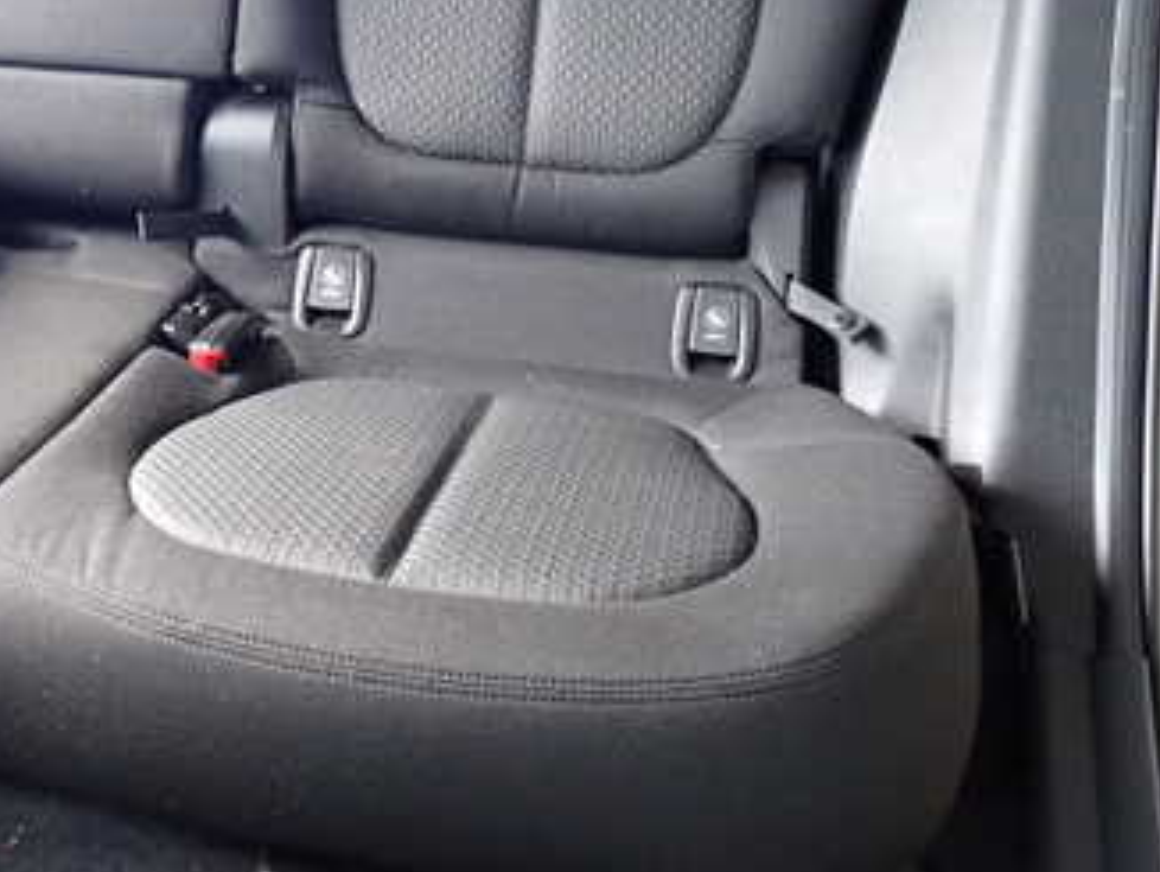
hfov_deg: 40.8
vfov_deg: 30.9
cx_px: 399
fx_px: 1543
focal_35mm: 46
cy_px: 192
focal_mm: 4.5
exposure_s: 1/125
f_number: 2
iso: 500
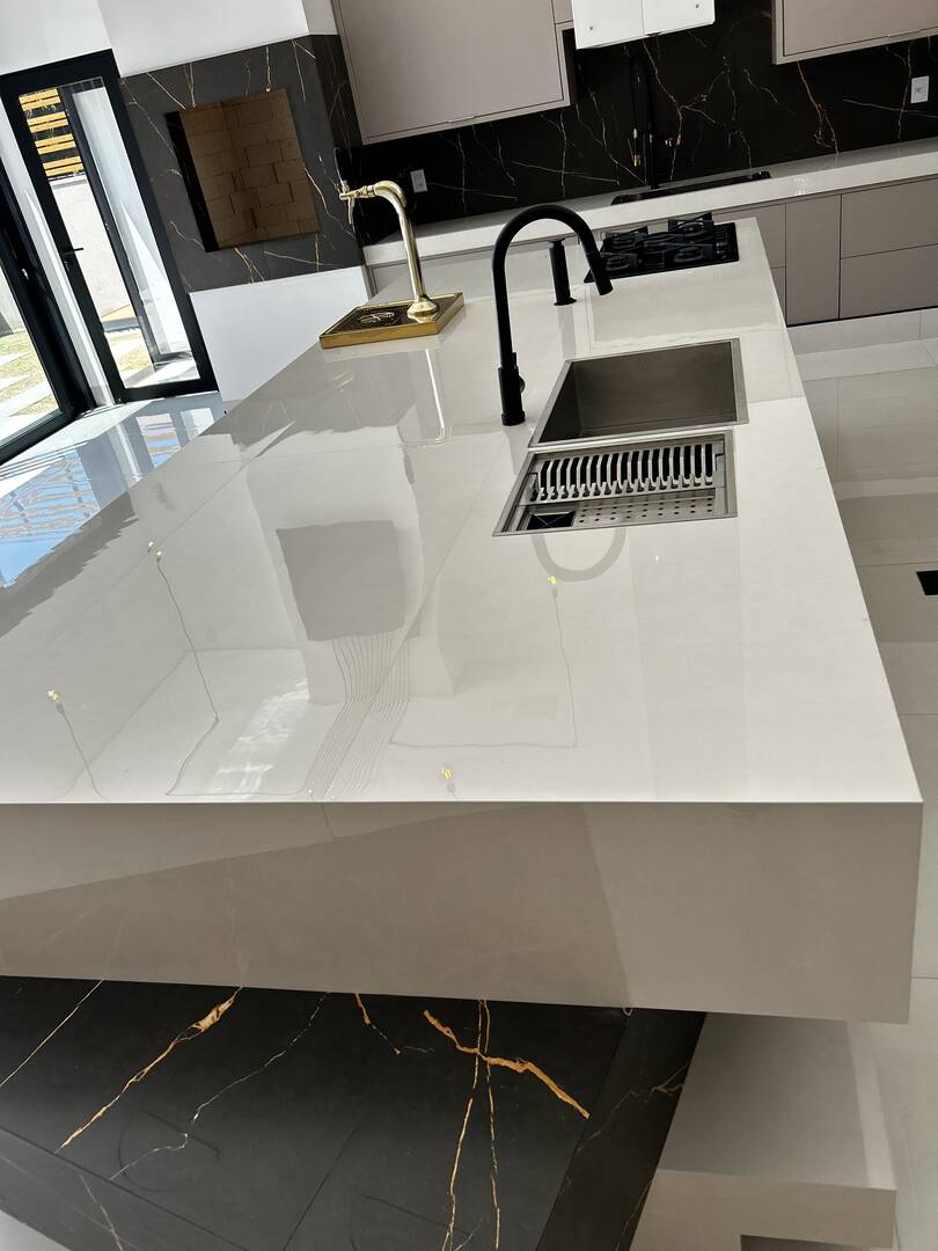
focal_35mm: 26
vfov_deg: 67.3
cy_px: 626
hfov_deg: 53.1
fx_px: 939
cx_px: 469
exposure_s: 1/597
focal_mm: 5.7
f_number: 1.5
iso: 50
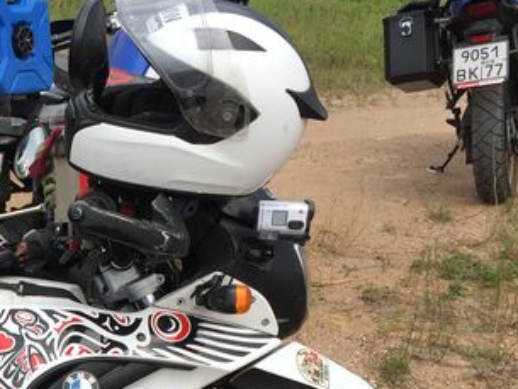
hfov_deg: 23.7
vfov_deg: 18.6
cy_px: 433
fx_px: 1138
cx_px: -76
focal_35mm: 76
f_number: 2.2
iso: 32
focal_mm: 4.15
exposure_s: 1/1199
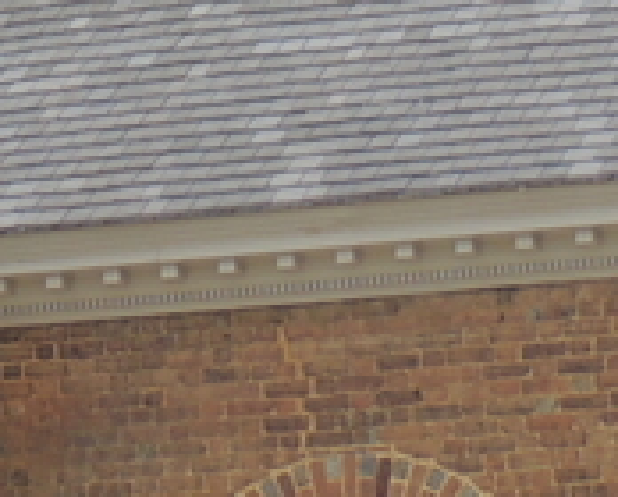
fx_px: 7223
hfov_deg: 4.8
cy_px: -21
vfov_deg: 3.9
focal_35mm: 394
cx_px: -533
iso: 100
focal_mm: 9.8
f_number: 3.7
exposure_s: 1/800
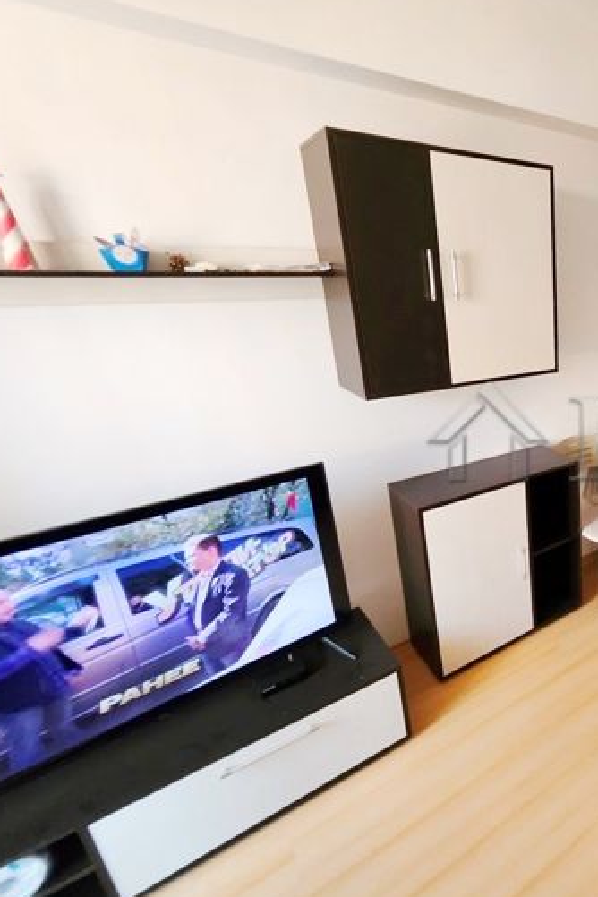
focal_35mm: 19
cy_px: 449
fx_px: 473
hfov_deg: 50.8
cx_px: 610
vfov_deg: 86.9
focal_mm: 1.7
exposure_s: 1/33
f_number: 2.2
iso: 400
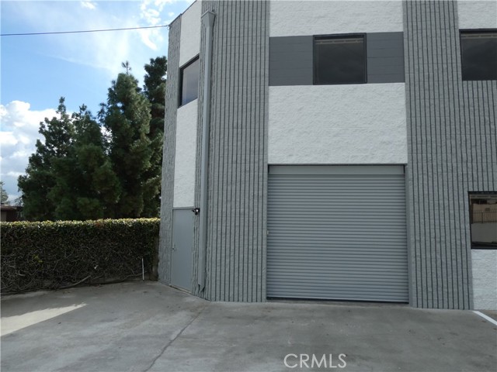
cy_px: 186
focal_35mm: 24
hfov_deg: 71.6
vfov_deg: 56.8
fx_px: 345
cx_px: 248
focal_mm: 4.3
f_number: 3.3
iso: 80
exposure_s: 1/800
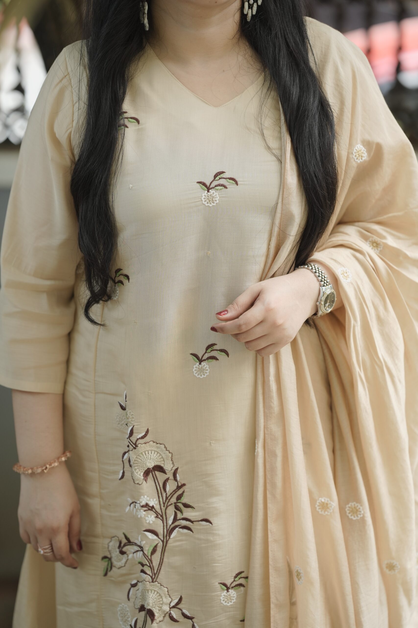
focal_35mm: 85
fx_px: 1480
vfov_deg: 23.9
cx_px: 209
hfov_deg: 16.1
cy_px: 314
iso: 500
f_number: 2.2
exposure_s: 1/500
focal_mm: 85
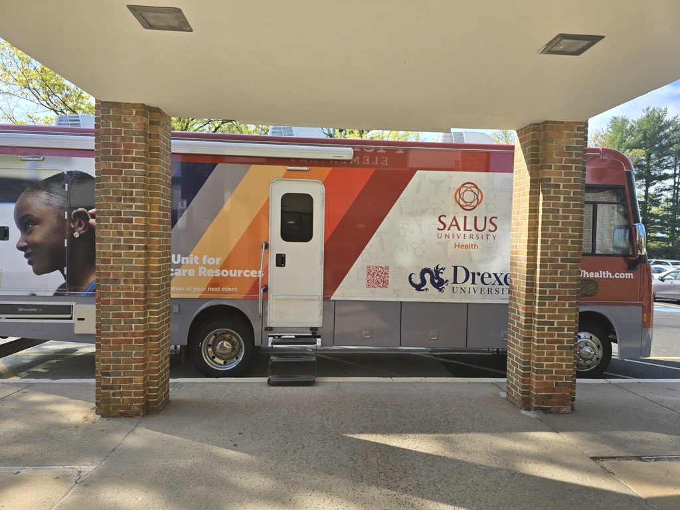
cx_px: 340
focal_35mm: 23
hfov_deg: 73.9
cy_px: 255
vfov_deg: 58.9
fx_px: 452
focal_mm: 6.3
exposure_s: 1/261
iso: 12
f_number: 1.7
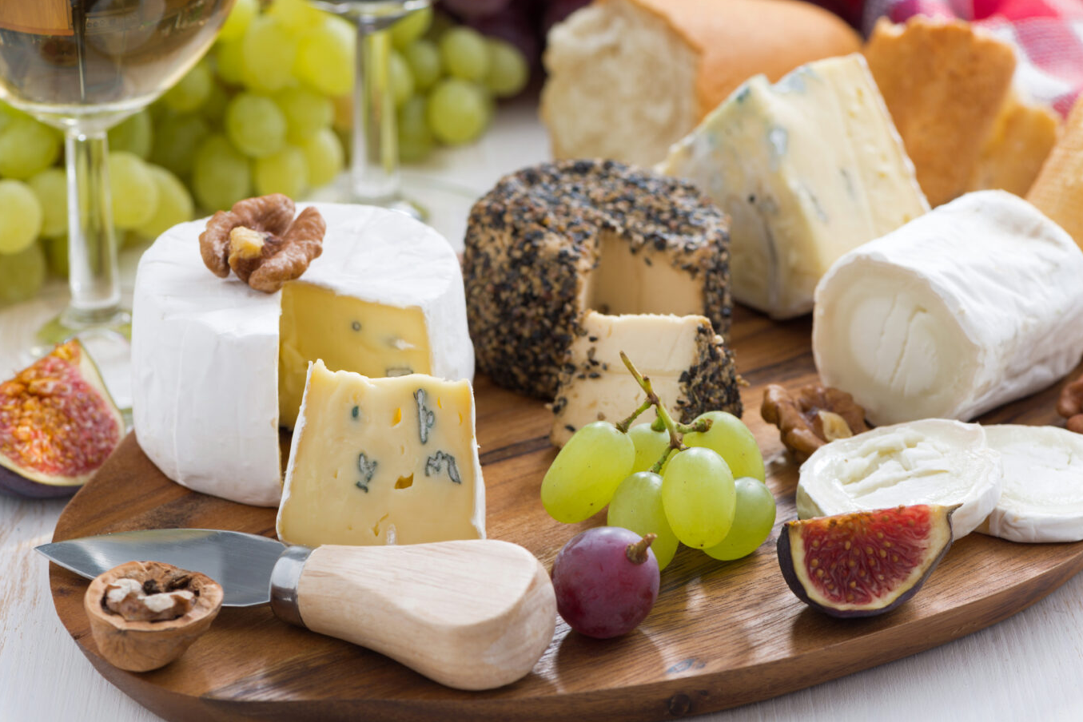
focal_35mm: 119
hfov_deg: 17.2
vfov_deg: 11.5
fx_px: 3580
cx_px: 547
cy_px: 333
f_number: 10
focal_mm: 105
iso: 125
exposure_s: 1/125
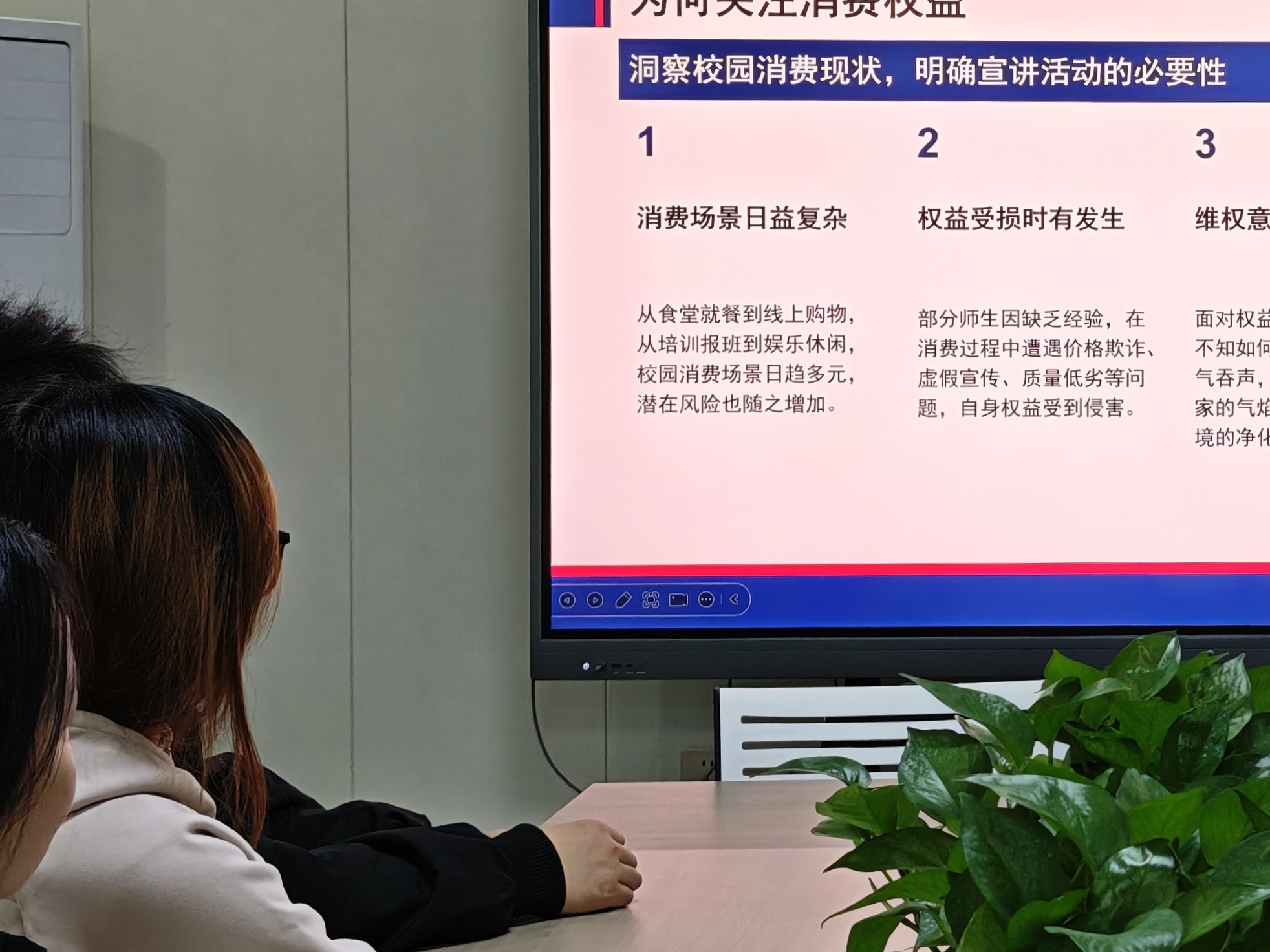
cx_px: 1114
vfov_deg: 16.4
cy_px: 347
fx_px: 3302
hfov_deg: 21.3
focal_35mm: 90
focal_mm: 6.55
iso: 160
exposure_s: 1/107
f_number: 1.62
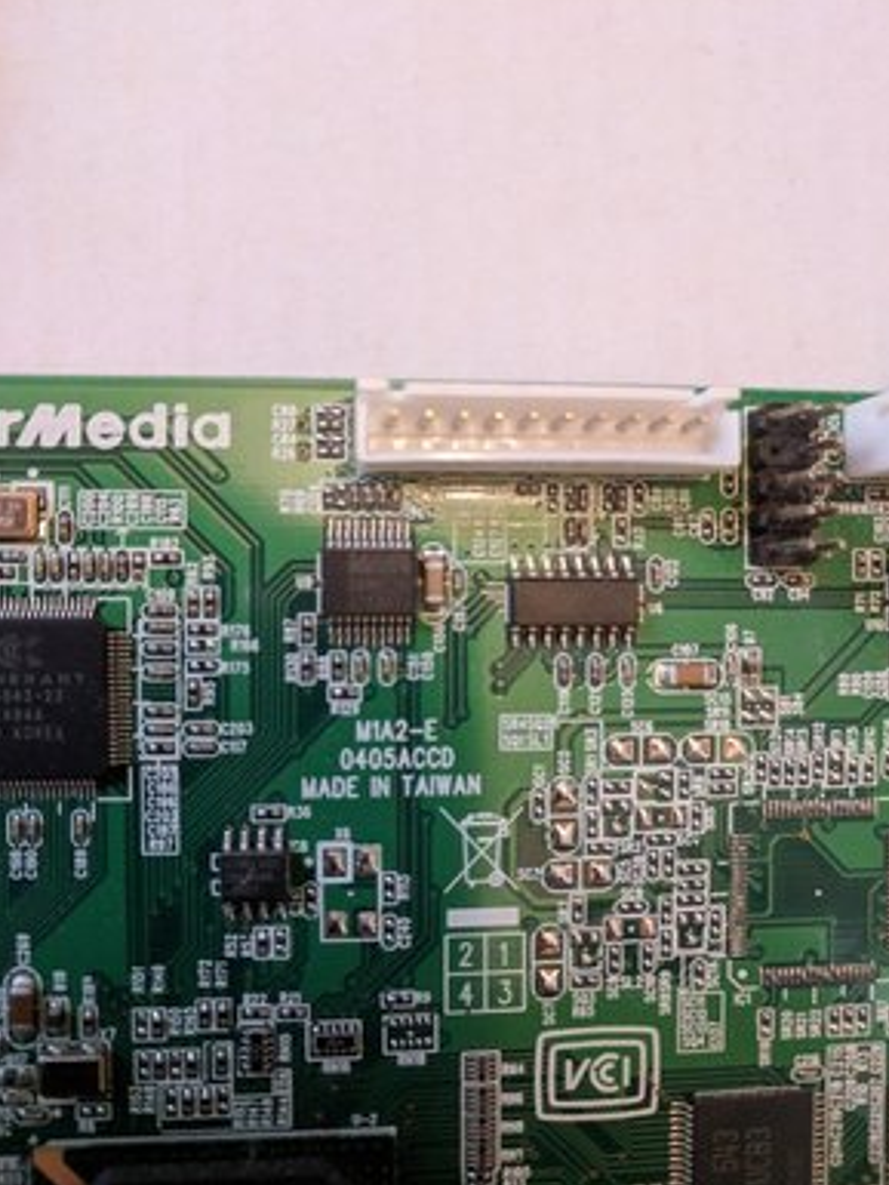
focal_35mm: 27
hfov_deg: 51.4
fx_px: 924
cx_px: 437
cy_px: 597
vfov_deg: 65.3
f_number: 2
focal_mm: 4.67
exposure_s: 1/30
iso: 983
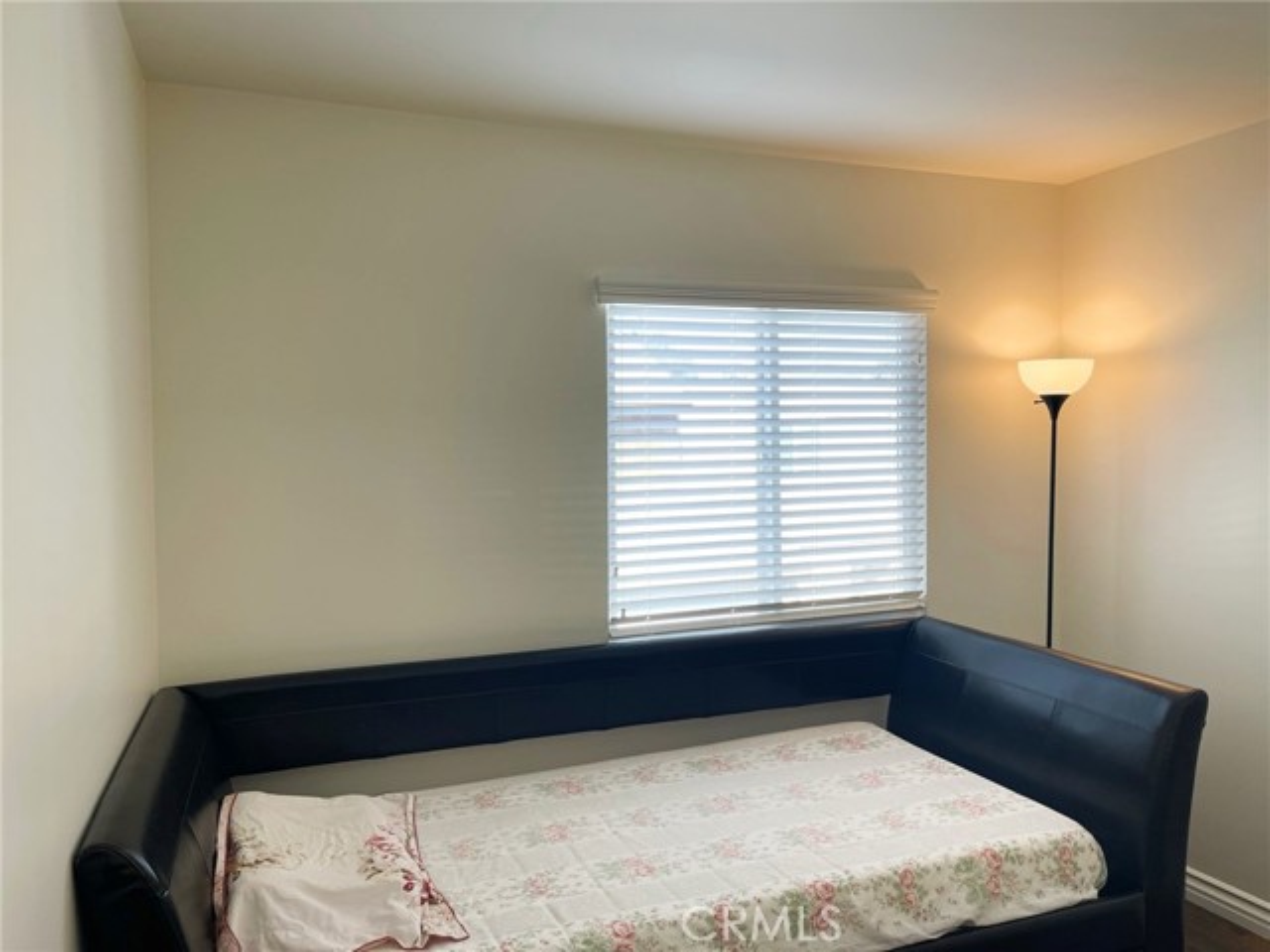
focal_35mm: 26
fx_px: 954
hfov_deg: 67.3
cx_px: 635
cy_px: 476
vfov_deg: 53.1
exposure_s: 1/142
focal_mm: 5.1
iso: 32
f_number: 1.6
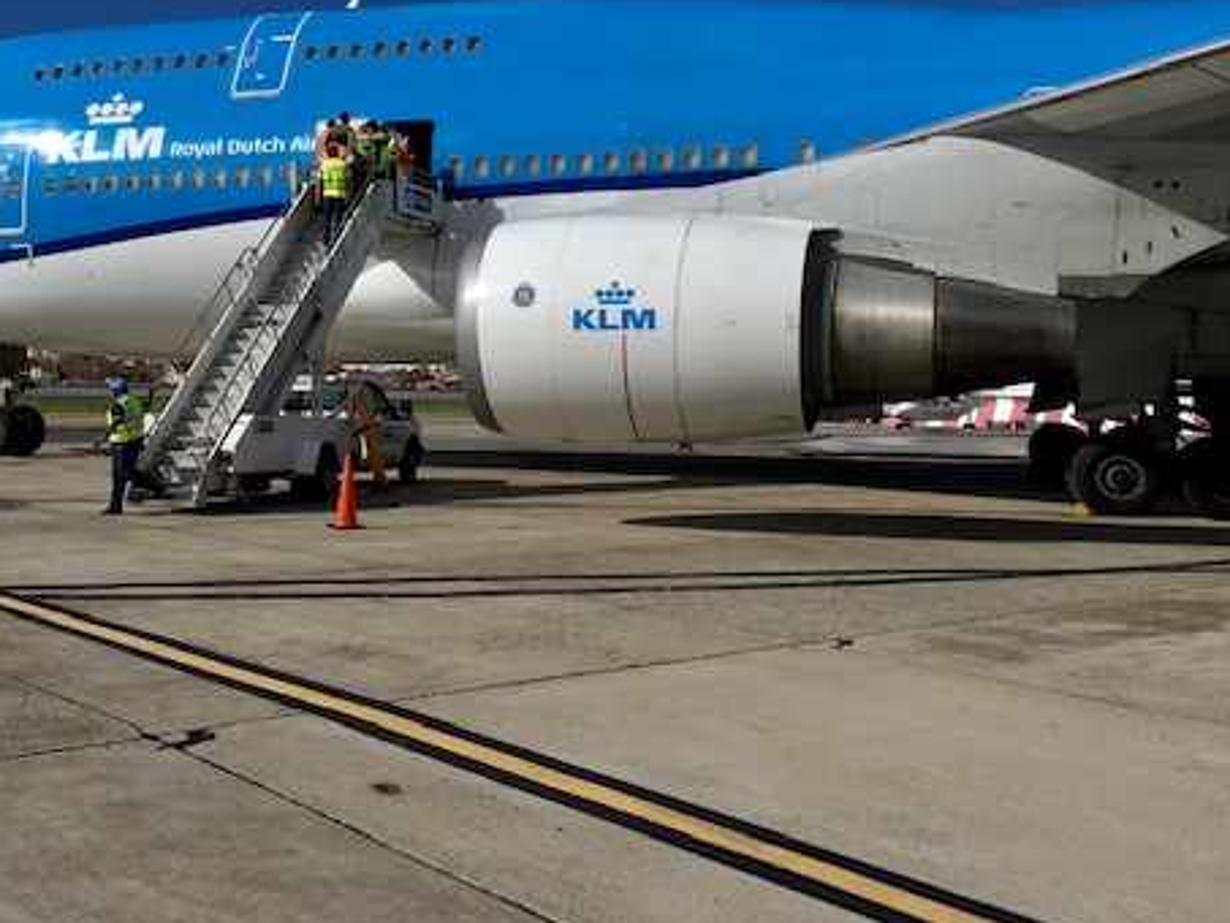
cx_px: 453
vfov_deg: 34.7
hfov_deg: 45.3
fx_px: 1457
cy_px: 285
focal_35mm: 41
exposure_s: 1/3077
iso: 25
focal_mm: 4.15
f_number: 2.2
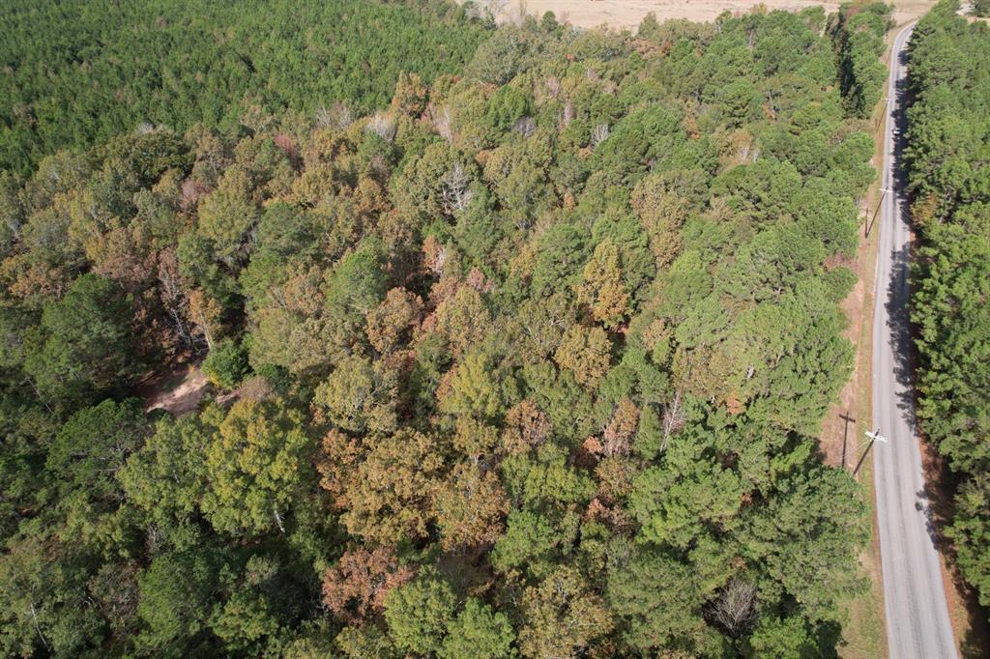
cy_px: 330
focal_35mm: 22
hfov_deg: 78.6
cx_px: 495
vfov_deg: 57.2
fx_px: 605
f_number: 2.8
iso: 100
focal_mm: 8.38
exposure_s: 1/800
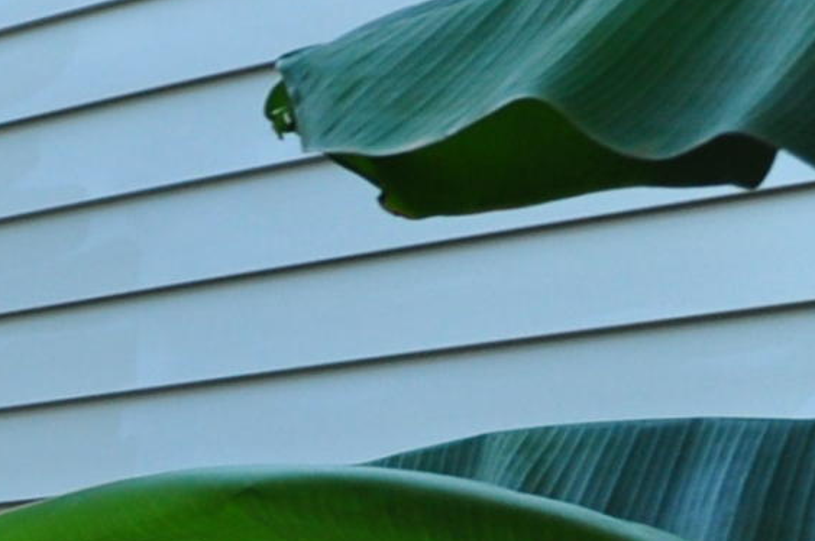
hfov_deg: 12.1
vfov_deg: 8.3
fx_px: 3618
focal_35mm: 160
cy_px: 937
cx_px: -483
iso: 400
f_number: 6.3
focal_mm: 20
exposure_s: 1/15
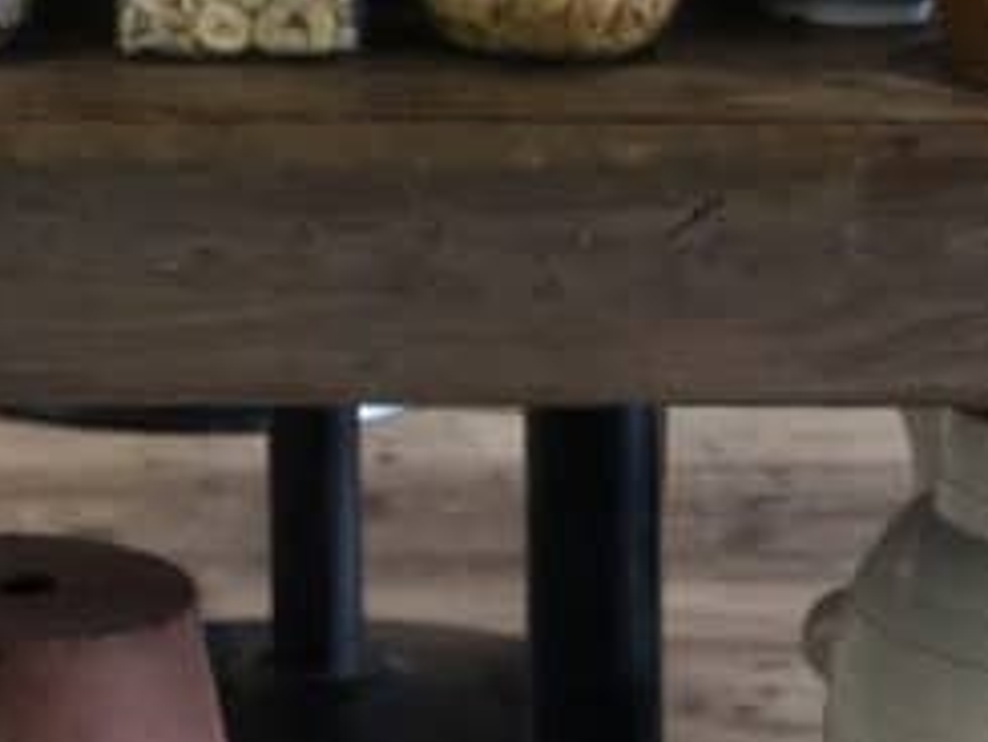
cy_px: -407
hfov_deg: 10.4
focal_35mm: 186
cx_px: -274
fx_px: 5311
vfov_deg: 7.8
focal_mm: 6.6
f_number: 2.8
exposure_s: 1/50
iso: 800
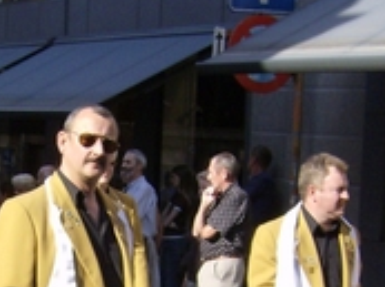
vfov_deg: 11.7
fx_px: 1387
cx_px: 53
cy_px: 304
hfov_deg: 15.6
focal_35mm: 125
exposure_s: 1/335
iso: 100
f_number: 4.7
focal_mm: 6
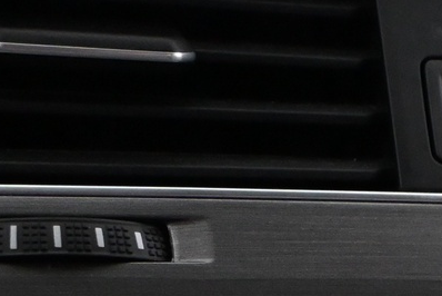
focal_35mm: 125
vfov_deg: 10.3
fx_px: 1536
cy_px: 561
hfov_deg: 15.9
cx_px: 479
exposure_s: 1/60
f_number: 3.8
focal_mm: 20.5
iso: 4500
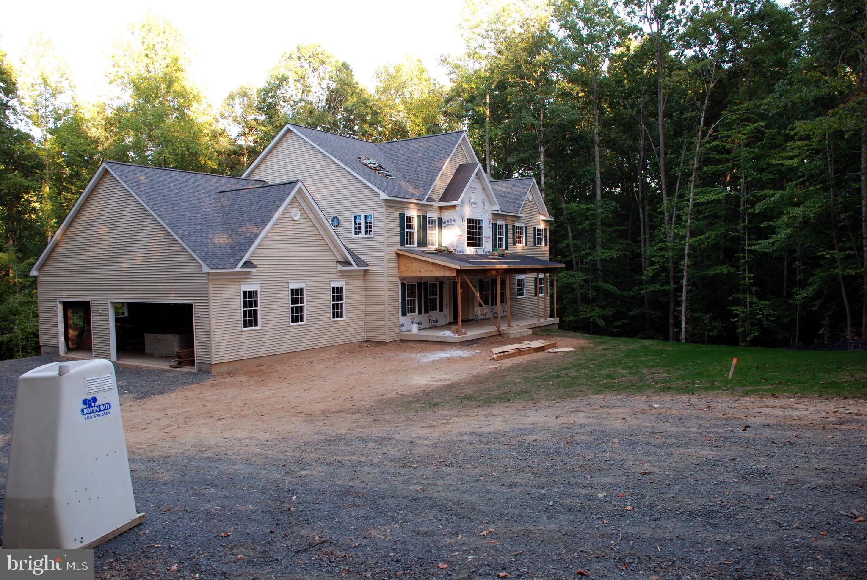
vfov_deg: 48.0
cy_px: 290
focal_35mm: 27
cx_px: 434
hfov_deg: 67.3
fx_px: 651
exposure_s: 1/60
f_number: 4
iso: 200
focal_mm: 18
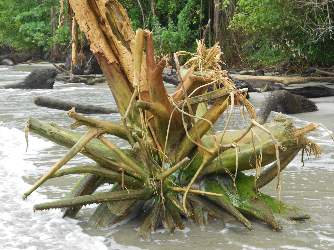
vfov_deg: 26.1
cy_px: 125
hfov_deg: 34.3
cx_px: 167
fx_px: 540
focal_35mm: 56
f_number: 4.9
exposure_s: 1/80
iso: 80
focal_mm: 10
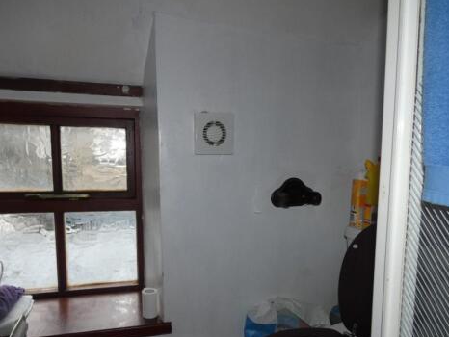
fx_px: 324
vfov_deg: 54.4
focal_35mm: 25
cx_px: 204
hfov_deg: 69.2
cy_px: 206
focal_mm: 3.6
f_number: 2.8
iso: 160
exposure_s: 1/60
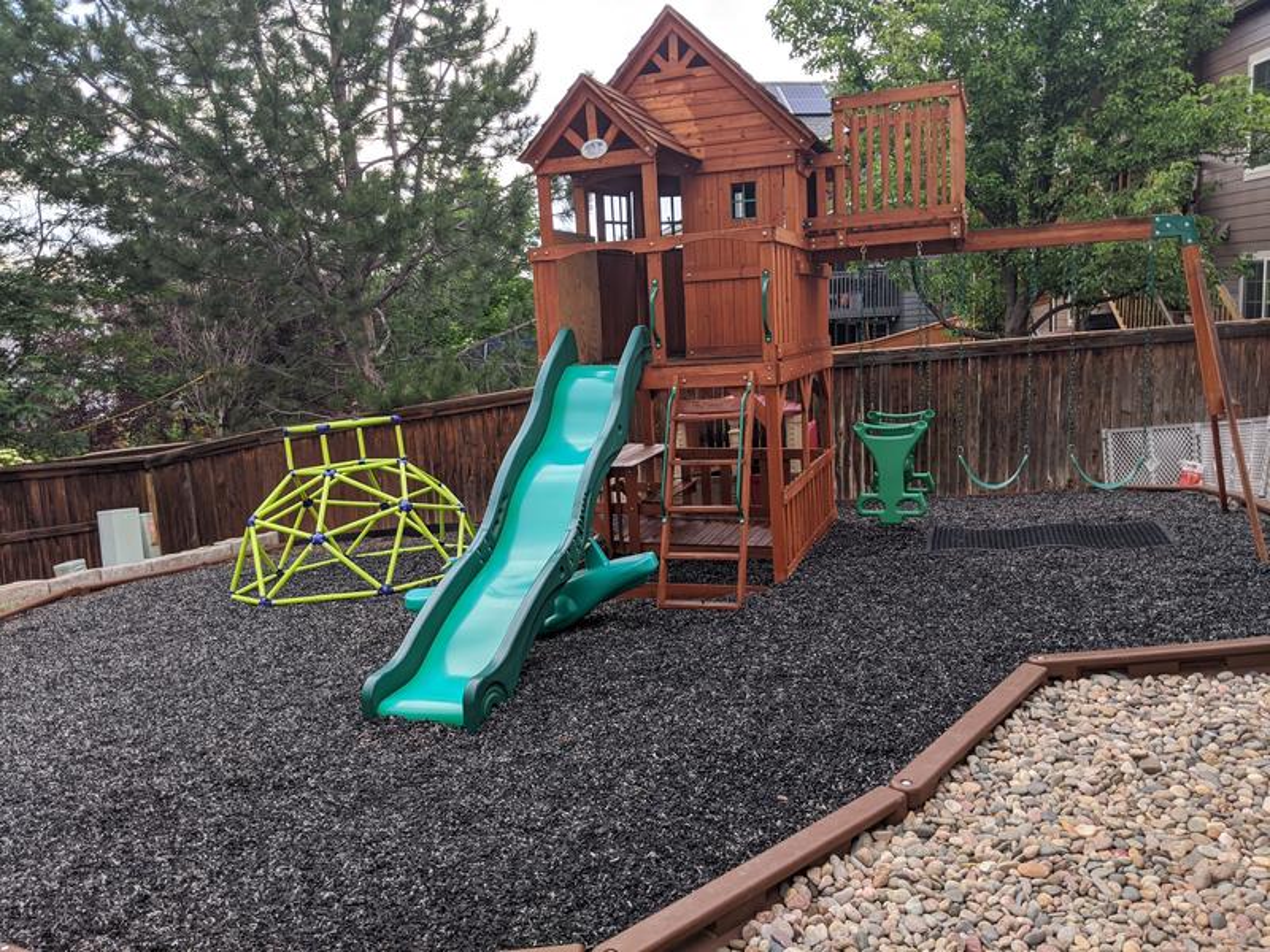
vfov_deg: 51.4
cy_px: 476
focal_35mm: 27
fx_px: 991
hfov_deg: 65.3
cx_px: 635
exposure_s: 1/479
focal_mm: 4.44
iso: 59
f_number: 1.8
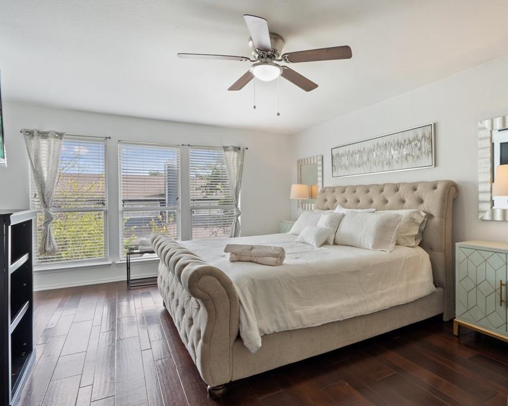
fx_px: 286
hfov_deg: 82.9
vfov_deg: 70.8
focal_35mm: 19
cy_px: 202
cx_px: 284
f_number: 9.5
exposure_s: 1/4
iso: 320
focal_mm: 16
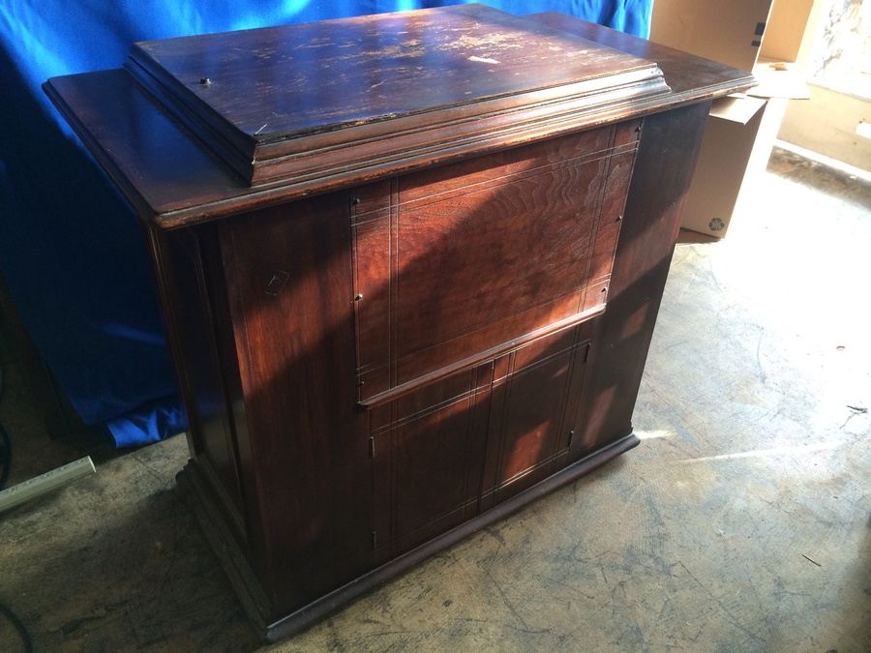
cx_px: 436
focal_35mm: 30
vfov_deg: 46.8
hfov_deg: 60.0
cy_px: 326
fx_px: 755
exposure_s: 1/30
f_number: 2.2
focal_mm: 4.12
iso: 50
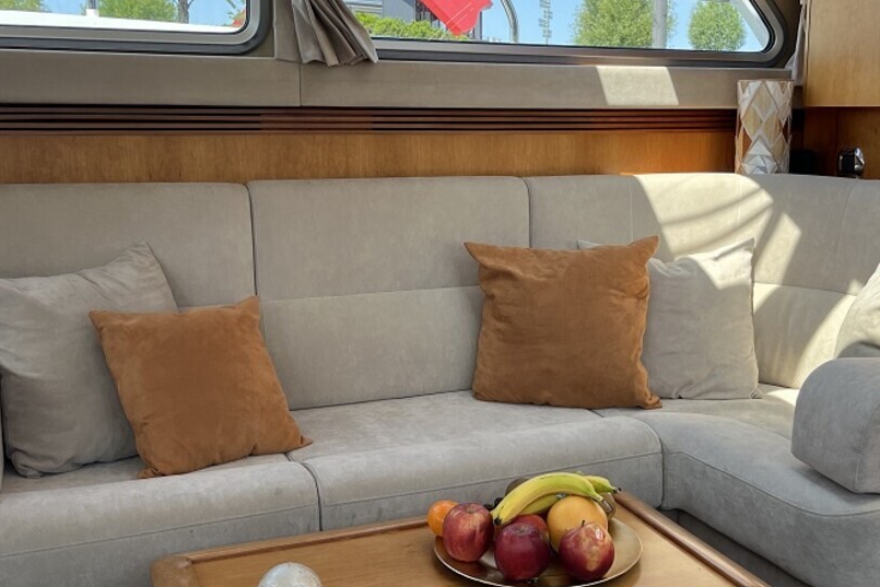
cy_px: 303
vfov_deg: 31.9
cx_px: 505
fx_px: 1027
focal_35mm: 42
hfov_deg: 46.3
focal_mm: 5.1
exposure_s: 1/258
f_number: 1.6
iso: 40
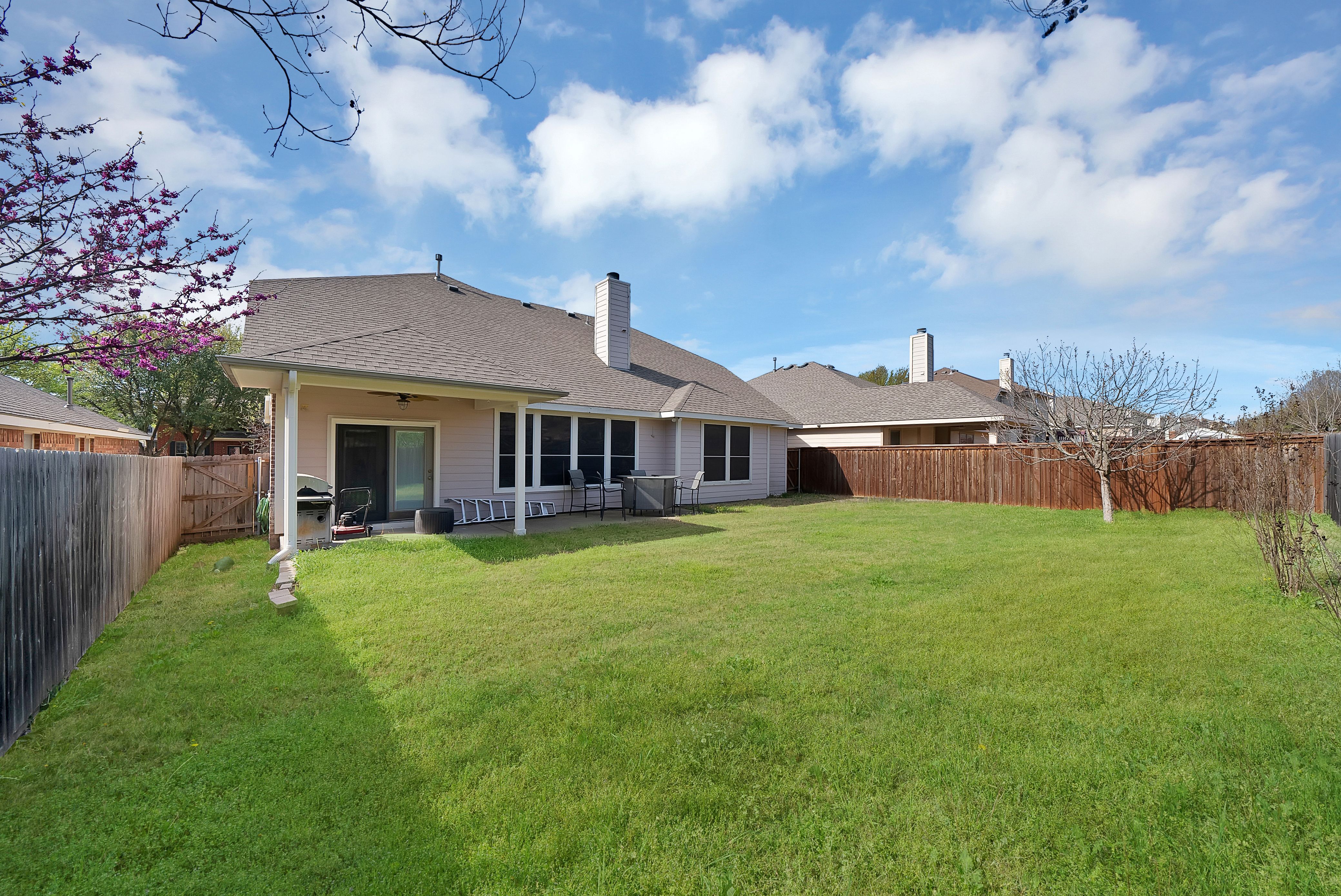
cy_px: 448
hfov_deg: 112.6
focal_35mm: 12
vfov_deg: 90.1
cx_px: 670
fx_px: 447
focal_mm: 12
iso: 640
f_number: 9
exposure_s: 1/320
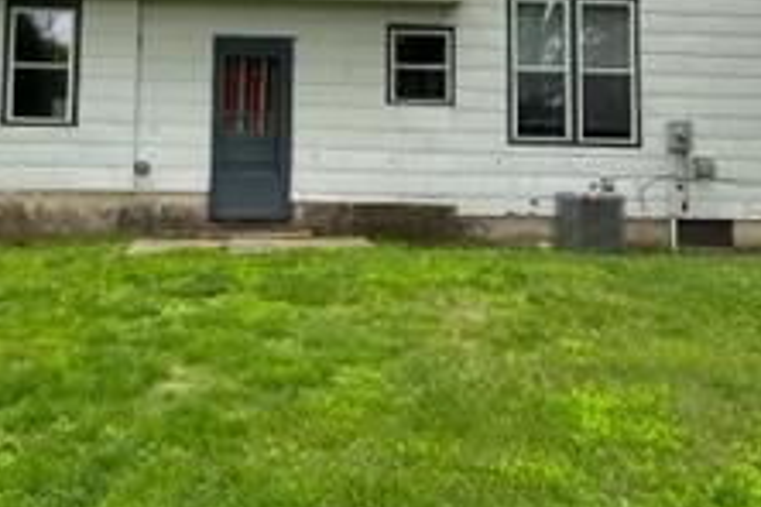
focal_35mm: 42
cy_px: 82
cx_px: 271
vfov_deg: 30.9
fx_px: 888
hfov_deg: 45.9
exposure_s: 1/219
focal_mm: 2.22
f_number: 2.2
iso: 40
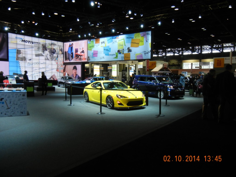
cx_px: 118
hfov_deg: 60.0
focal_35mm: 30
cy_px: 88
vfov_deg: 46.8
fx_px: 205
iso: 301
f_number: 3.5
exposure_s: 1/91.6
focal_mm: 5.4
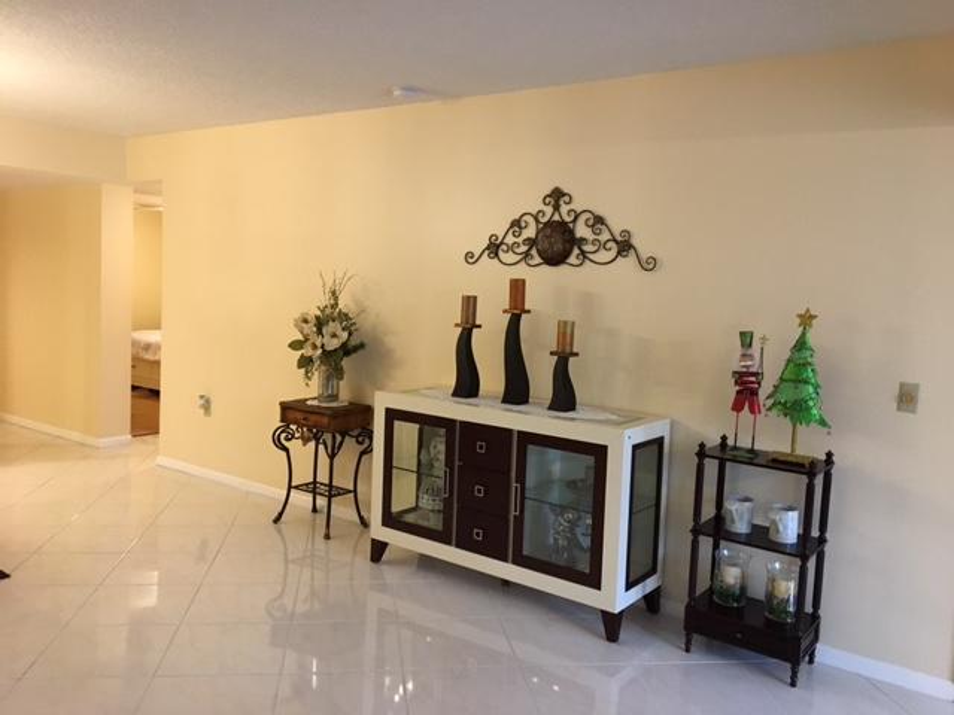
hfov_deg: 61.7
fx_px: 799
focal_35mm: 29
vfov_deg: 48.2
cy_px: 358
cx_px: 477
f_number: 2.2
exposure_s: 1/30
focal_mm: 4.15
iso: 200
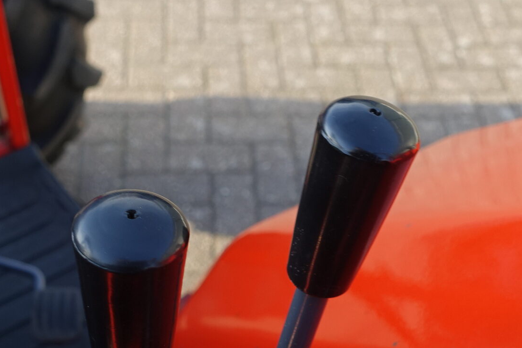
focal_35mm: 56
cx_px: 279
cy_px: 284
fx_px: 812
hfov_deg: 35.6
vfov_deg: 23.8
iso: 125
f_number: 4
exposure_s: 1/100
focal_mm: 8.8
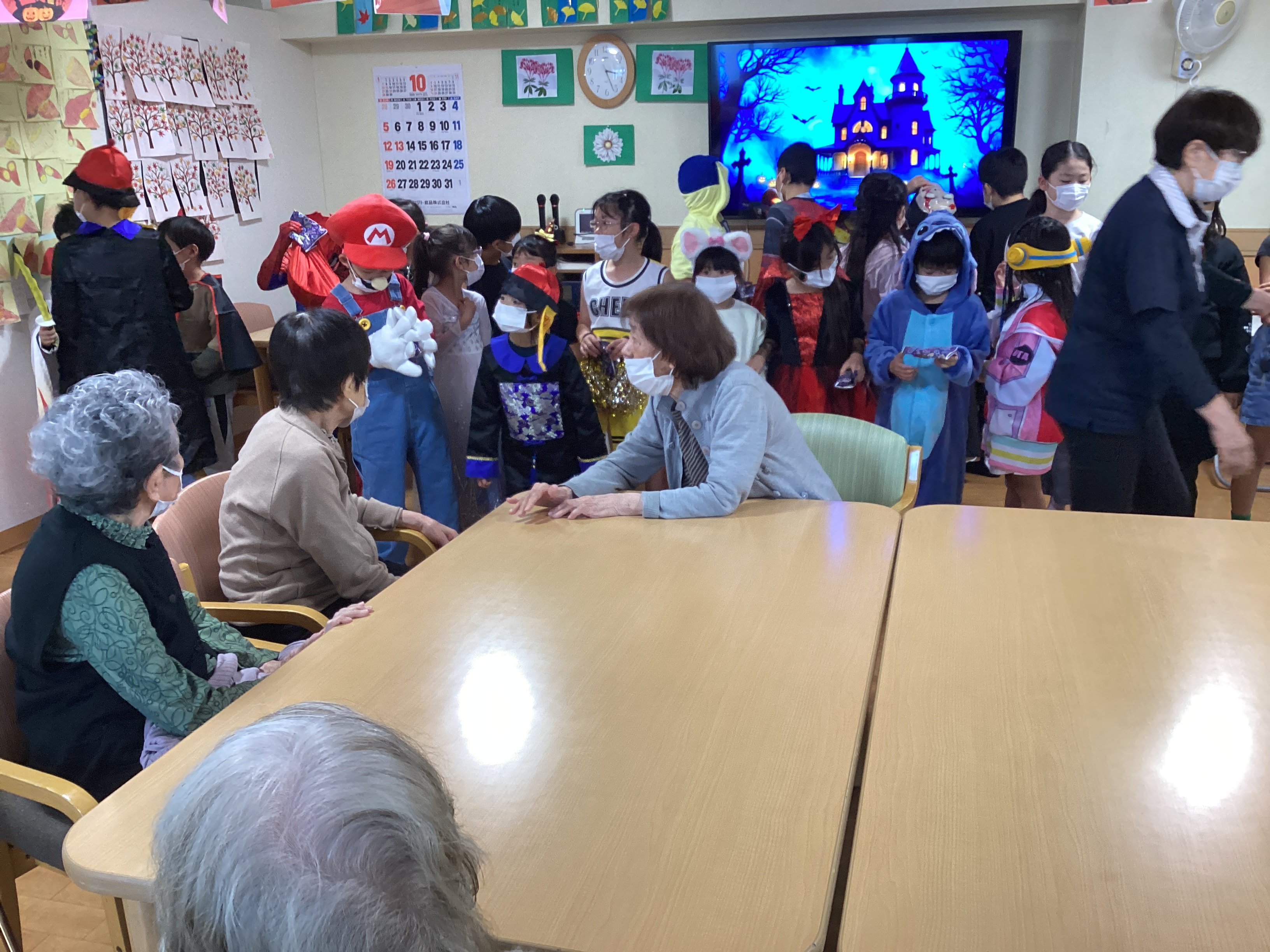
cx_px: 635
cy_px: 476
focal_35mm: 31
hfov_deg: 58.4
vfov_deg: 45.4
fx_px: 1137
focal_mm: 3.3
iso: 160
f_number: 2.4
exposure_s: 1/60
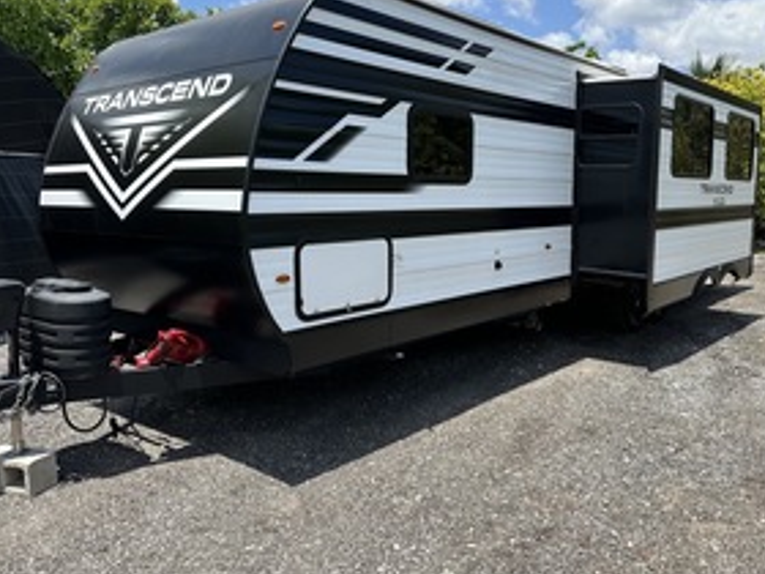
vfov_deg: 46.7
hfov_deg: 59.9
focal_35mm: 30
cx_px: 402
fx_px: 663
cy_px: 253
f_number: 1.78
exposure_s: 1/3597
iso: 80
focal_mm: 6.86
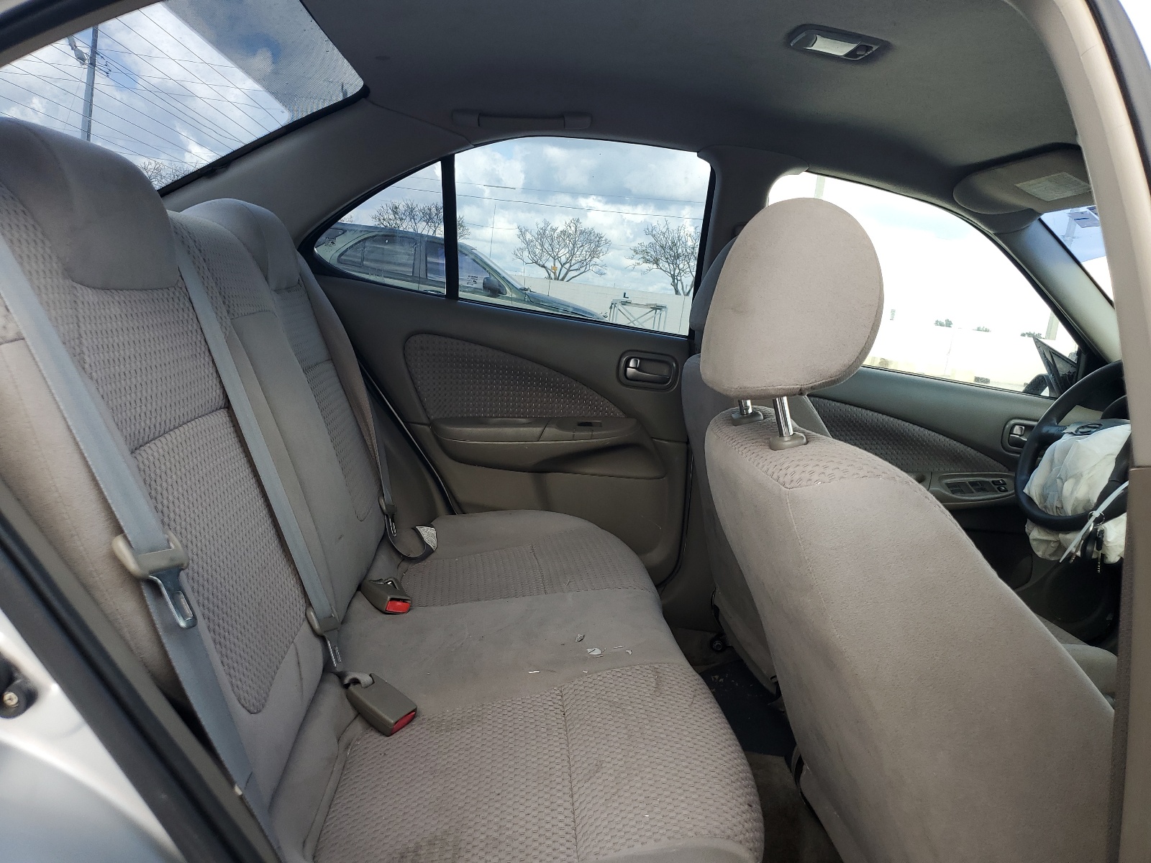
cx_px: 576
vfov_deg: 53.1
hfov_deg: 67.3
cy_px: 432
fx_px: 865
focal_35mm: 26
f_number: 1.5
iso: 50
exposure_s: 1/476
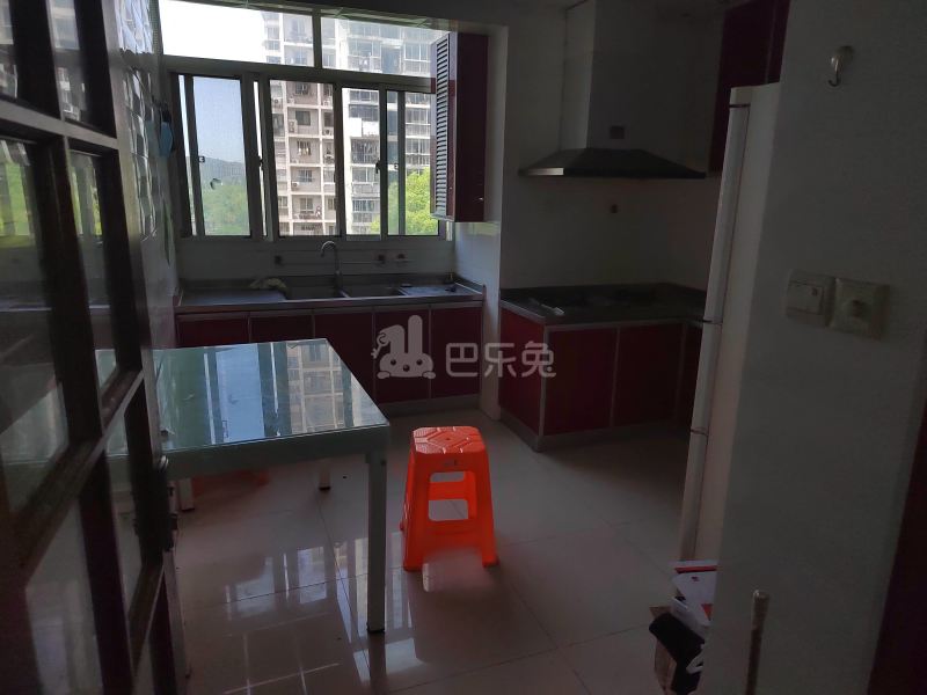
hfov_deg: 73.9
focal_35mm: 23
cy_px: 348
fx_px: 616
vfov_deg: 58.9
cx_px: 464
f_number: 1.9
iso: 719
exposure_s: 1/1079
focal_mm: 5.52
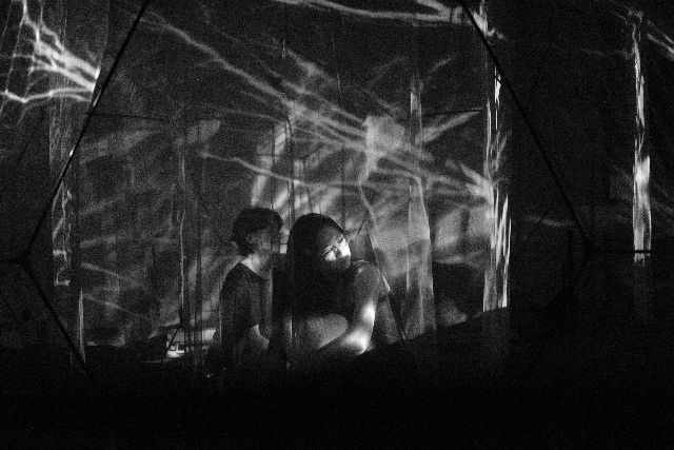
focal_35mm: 53
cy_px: 225
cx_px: 337
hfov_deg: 37.5
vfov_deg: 25.5
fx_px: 992
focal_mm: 35
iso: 10000
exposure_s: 1/105
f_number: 2
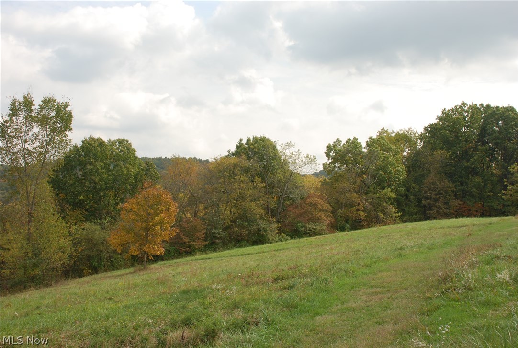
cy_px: 174
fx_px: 562
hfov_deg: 49.5
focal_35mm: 39
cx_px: 259
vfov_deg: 34.4
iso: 100
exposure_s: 1/200
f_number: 8
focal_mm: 26
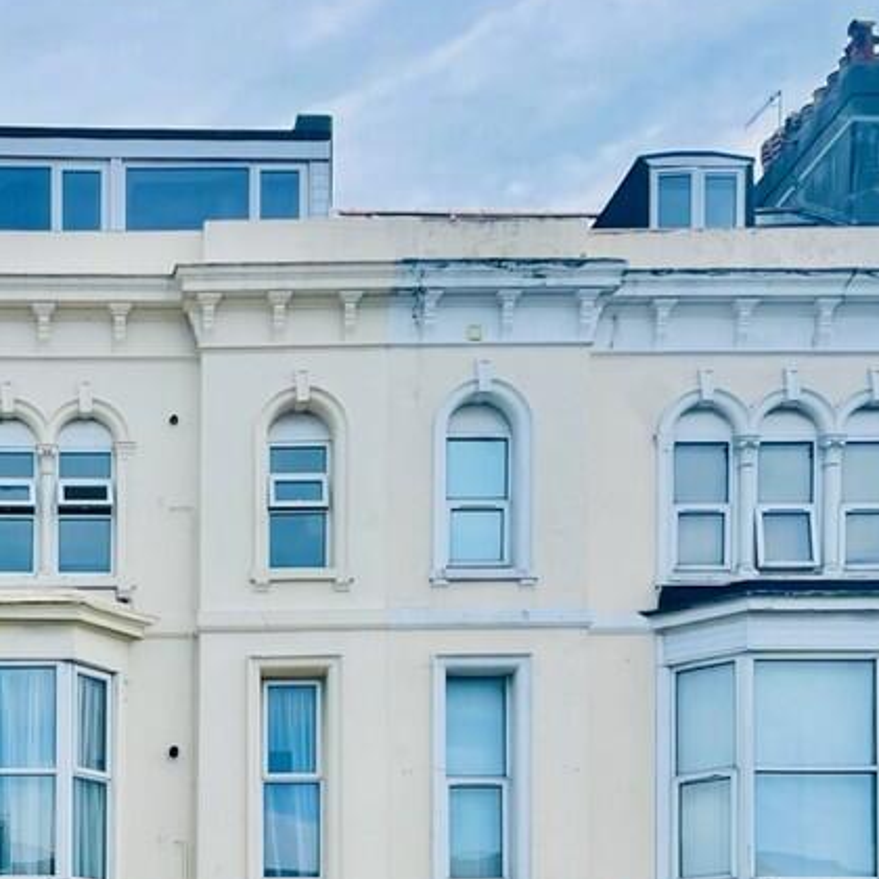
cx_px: 27
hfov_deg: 28.9
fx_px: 1609
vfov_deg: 30.4
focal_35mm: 56
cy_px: 576
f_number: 1.6
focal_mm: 4.2
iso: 32
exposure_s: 1/4000
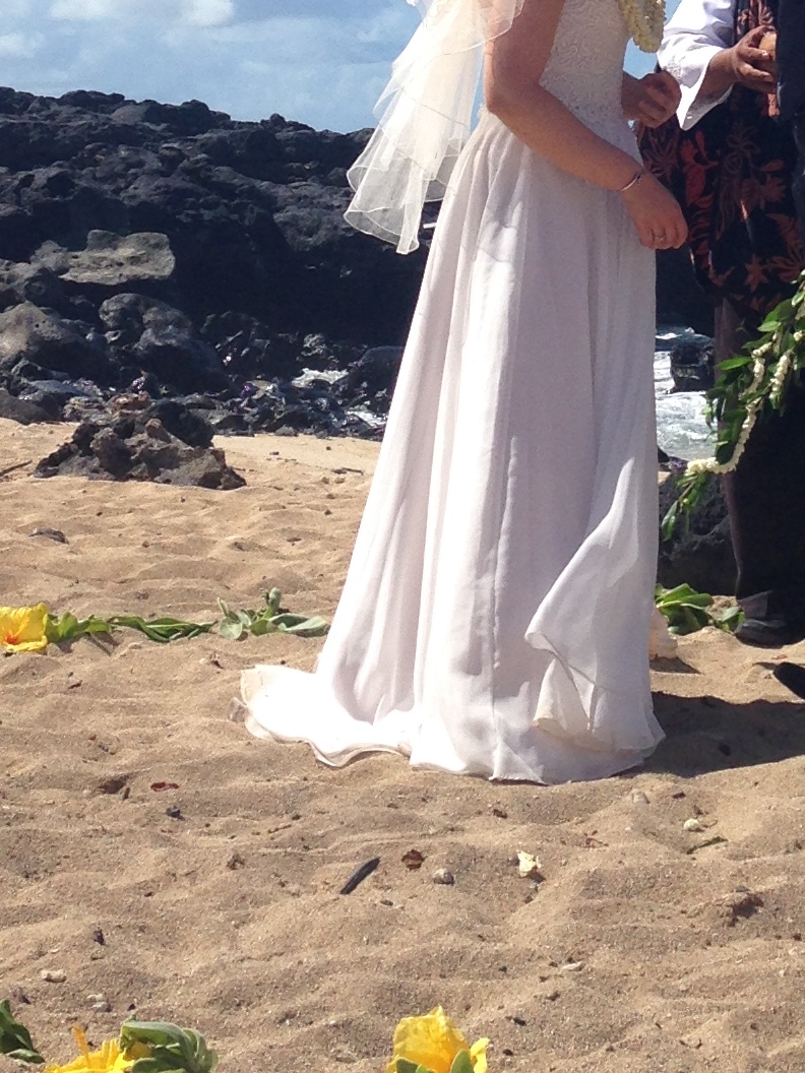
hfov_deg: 14.4
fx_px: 3163
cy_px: -180
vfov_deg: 18.4
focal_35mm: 102
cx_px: 624
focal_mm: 4.12
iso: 50
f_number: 2.4
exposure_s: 1/2584
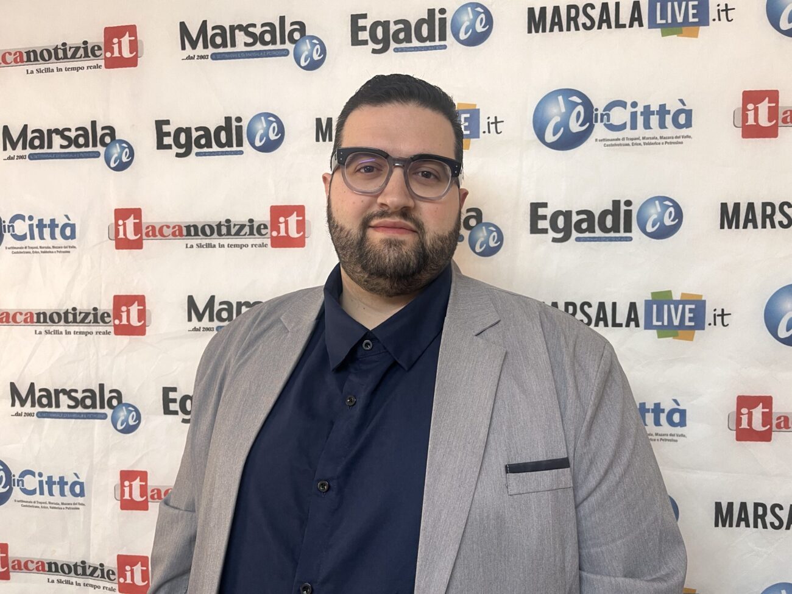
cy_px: 297
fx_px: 595
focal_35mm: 26
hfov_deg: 67.3
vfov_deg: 53.1
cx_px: 396
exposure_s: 1/50
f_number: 1.6
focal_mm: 5.1
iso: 80
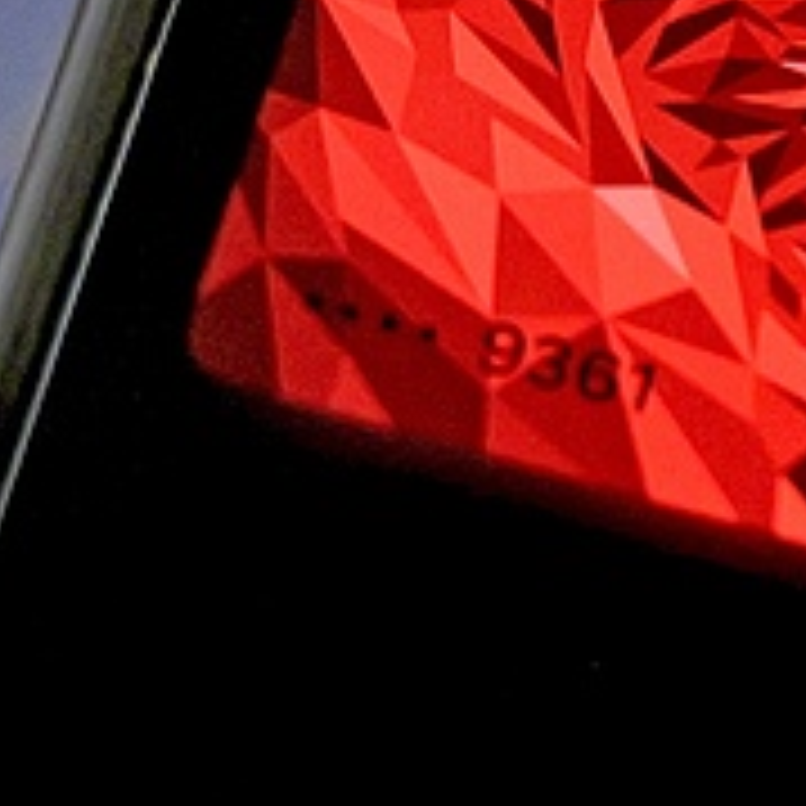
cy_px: 182
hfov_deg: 9.0
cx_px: 752
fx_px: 5111
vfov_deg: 9.0
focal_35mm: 194
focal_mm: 40
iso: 3200
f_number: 2.8
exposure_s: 1/320
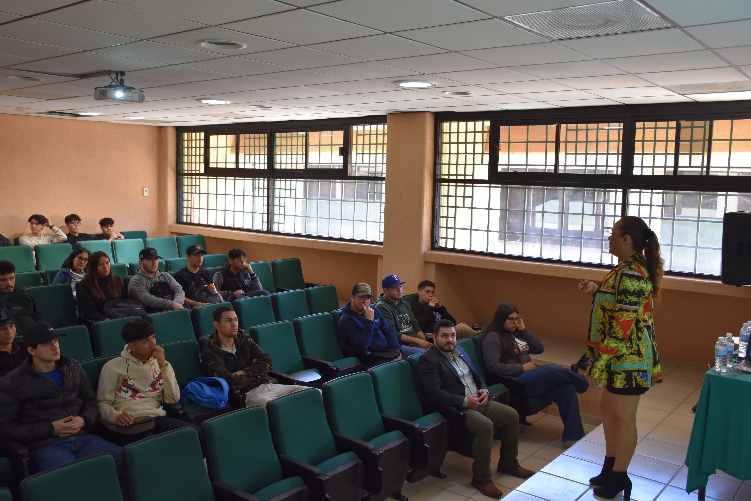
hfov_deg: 57.2
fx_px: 689
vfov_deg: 40.0
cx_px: 376
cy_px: 250
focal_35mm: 33
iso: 800
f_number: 4.5
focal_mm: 22
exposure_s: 1/80
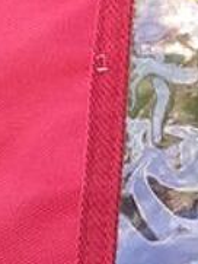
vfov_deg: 9.9
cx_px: 536
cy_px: 243
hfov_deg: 6.9
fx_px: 1516
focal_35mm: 199
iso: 40
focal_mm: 3.6
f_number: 1.9
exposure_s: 1/167
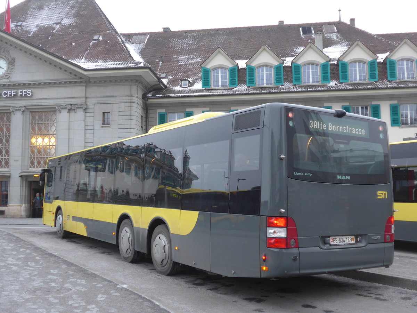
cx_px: 208
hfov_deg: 47.9
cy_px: 156
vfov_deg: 36.8
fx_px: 470
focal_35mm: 39
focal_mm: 8
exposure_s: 1/60
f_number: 2.5
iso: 100
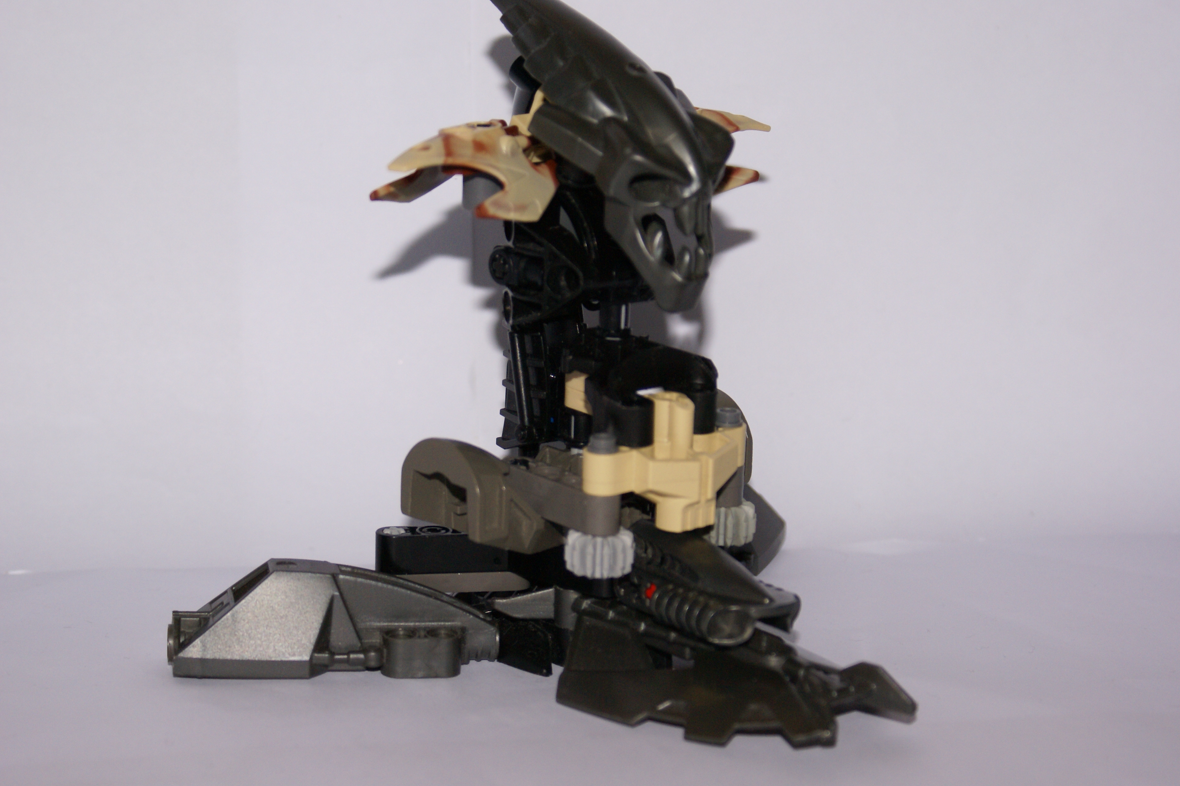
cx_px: 588
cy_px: 396
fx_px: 2737
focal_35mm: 84
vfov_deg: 16.4
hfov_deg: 24.3
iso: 400
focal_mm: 55
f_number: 5.6
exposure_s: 1/80
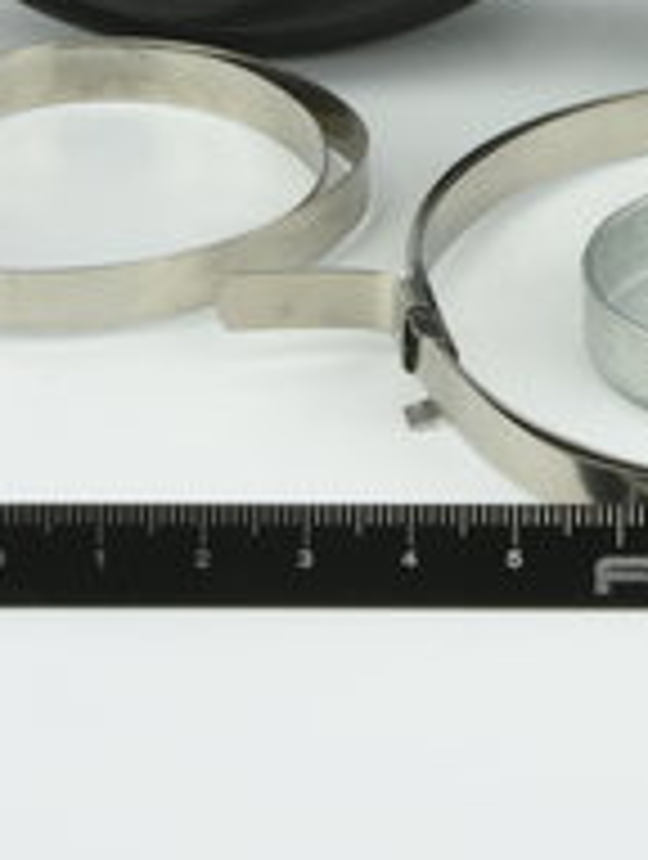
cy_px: -131
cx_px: 788
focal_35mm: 217
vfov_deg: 9.0
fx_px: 5398
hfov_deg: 6.8
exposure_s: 1/2
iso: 64
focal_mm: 60
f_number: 32
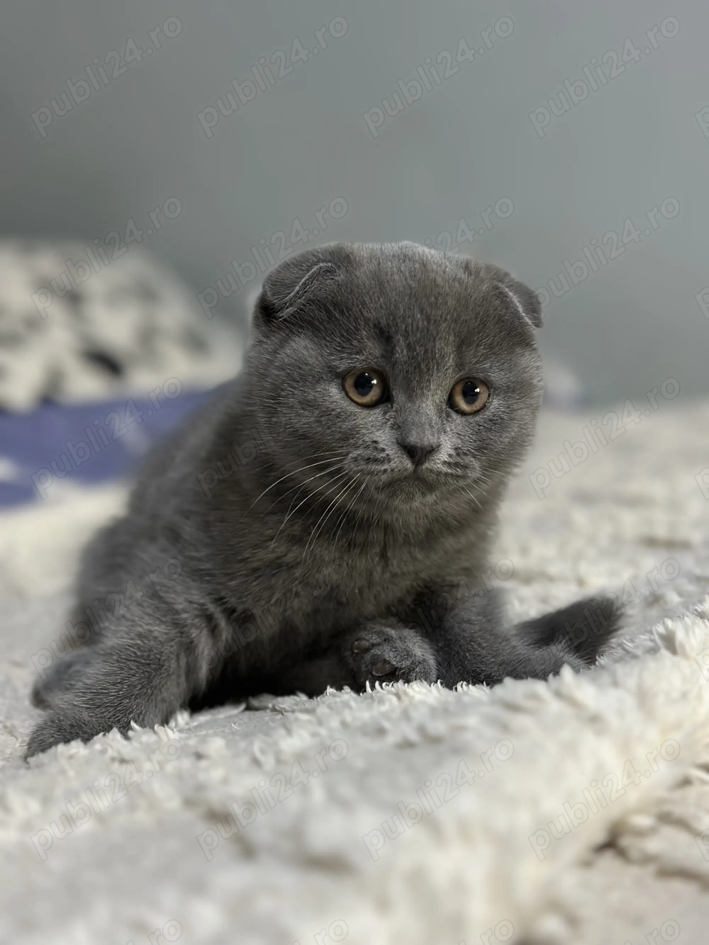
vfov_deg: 39.7
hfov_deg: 30.3
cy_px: 472
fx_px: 1311
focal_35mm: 48
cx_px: 354
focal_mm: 6.86
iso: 400
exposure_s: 1/46
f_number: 1.78
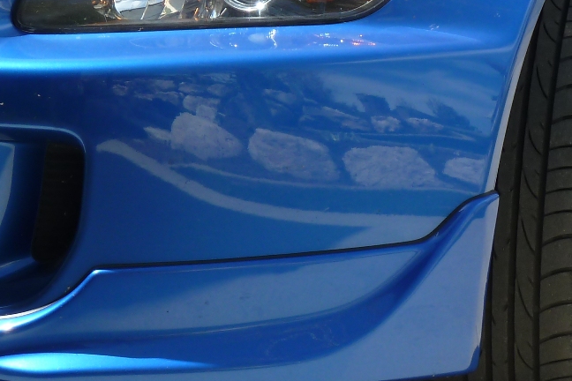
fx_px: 3384
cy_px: 36
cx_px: 434
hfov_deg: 9.6
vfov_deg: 6.4
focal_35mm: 213
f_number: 4.2
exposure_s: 1/250
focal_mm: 13.7
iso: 80
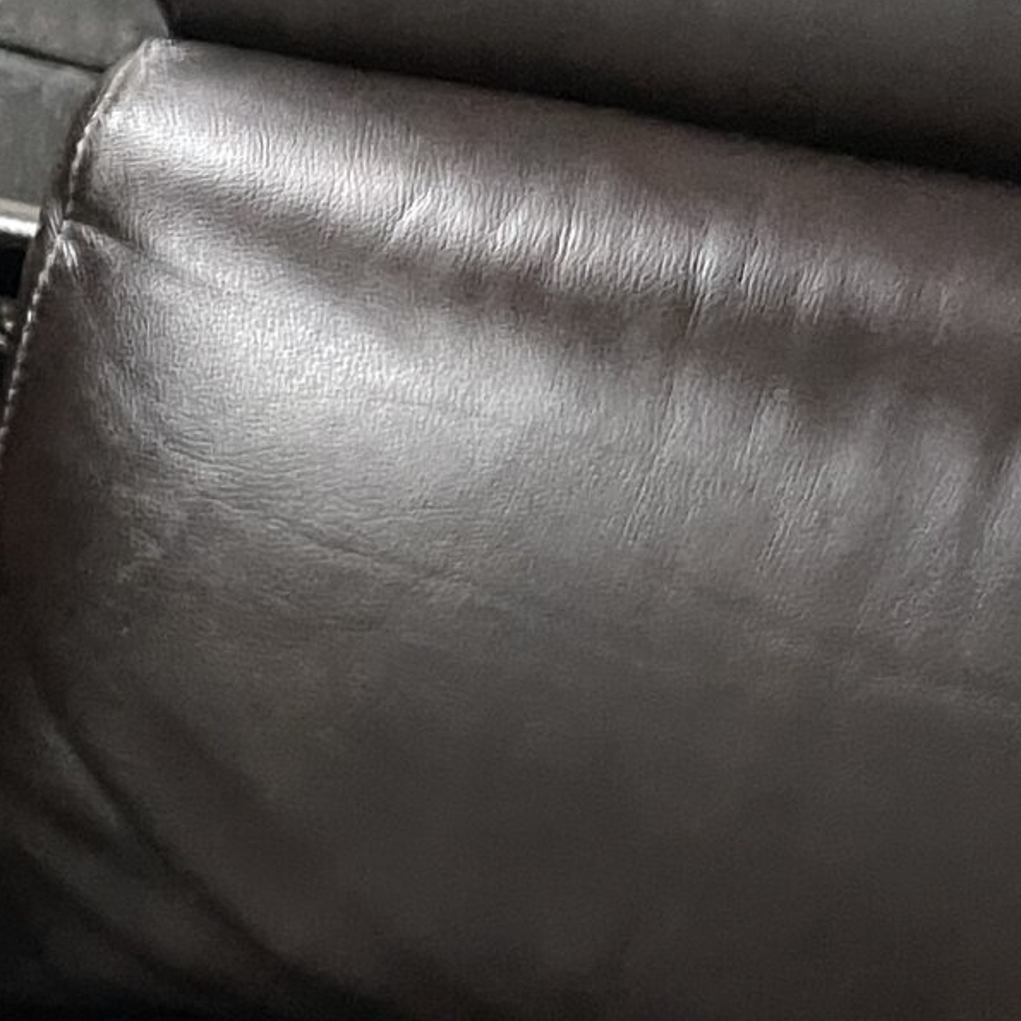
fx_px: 3170
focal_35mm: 95
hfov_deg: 17.0
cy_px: 1323
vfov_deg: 17.2
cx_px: -369
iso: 640
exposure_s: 1/30
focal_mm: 5.1
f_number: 1.6
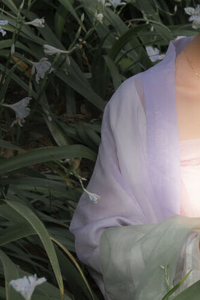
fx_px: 1117
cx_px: 178
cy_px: 146
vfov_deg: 15.3
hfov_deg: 10.2
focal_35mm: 134
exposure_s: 1/500
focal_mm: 37
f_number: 5
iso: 200
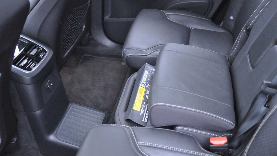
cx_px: 138
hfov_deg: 52.8
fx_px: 279
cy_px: 79
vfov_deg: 31.2
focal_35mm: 38
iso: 3200
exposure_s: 1/30
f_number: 2.8
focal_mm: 24
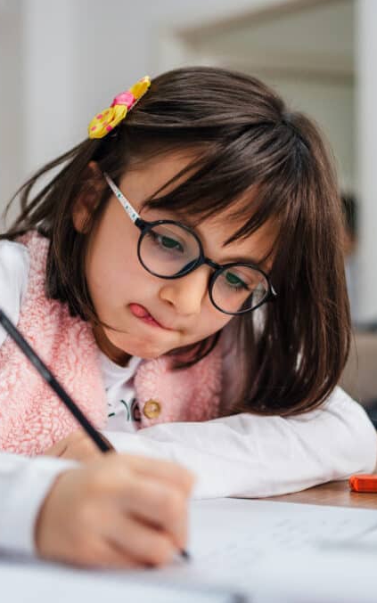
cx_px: 201
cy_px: 303
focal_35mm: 54
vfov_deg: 37.5
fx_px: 888
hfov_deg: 24.0
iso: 160
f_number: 2
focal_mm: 35
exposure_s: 1/125
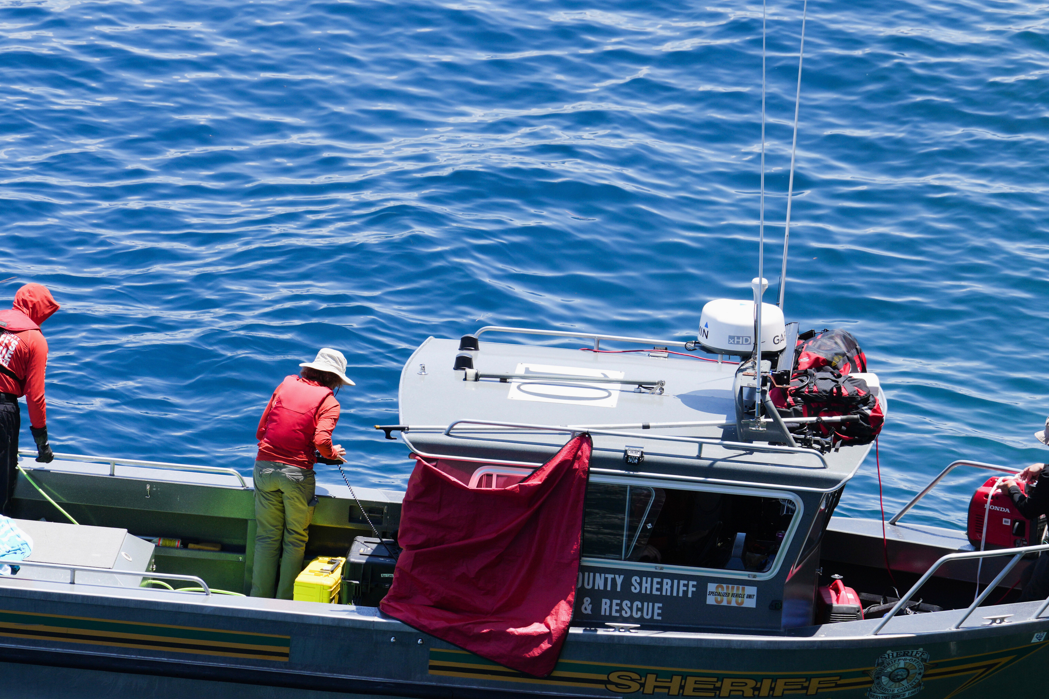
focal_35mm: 454
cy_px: 394
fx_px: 13227
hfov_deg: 4.5
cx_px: 495
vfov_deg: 3.0
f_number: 6.3
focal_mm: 280
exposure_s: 1/800
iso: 200
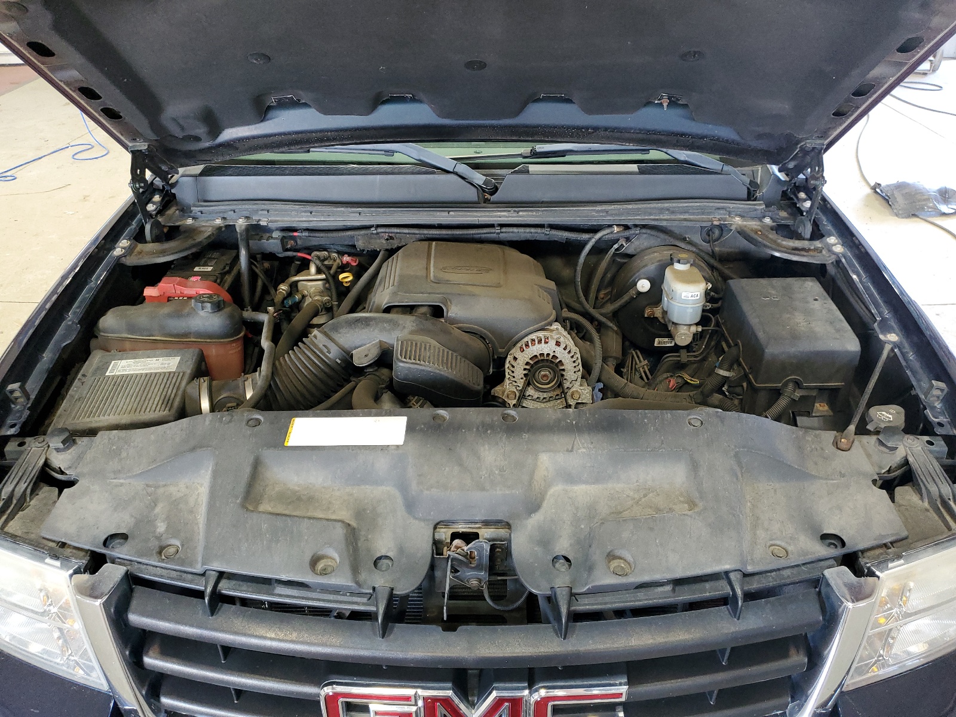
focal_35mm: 26
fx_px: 718
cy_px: 358
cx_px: 478
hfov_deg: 67.3
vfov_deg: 53.1
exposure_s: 1/60.2
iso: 178
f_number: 1.5
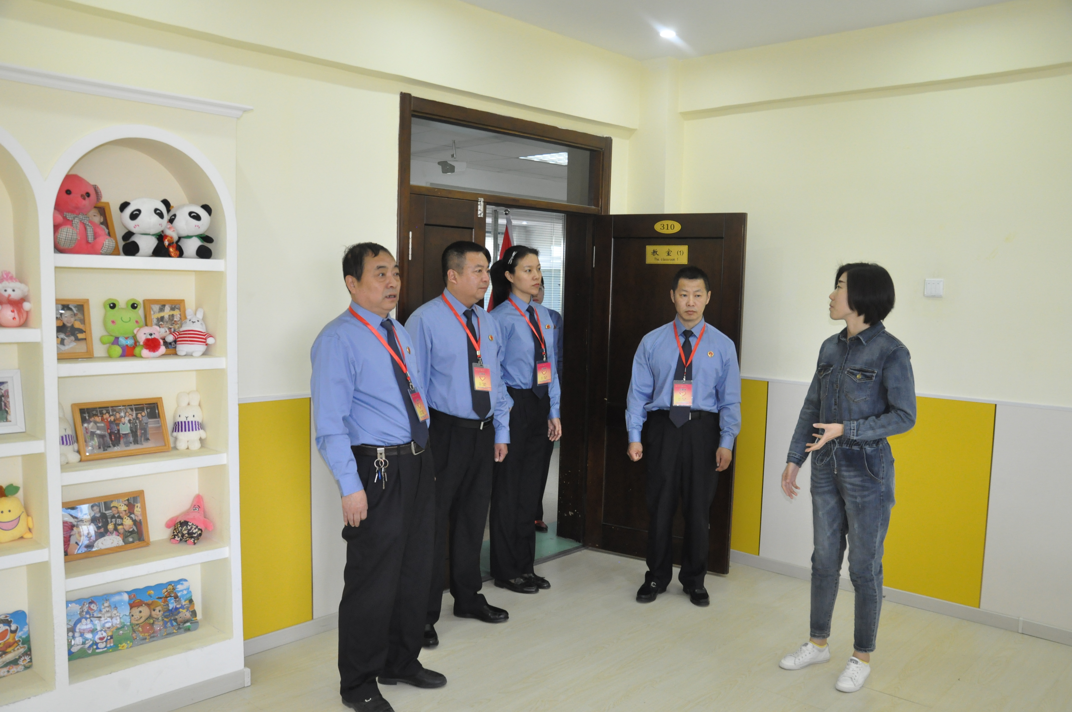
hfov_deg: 67.4
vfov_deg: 47.8
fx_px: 803
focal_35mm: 27
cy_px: 356
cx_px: 536
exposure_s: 1/80
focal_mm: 18
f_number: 4.5
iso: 1250
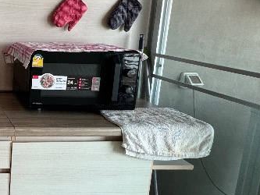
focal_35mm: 42
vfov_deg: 34.1
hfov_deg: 35.2
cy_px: 66
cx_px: -53
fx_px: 316
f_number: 2.2
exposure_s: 1/100
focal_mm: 2.22
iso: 160
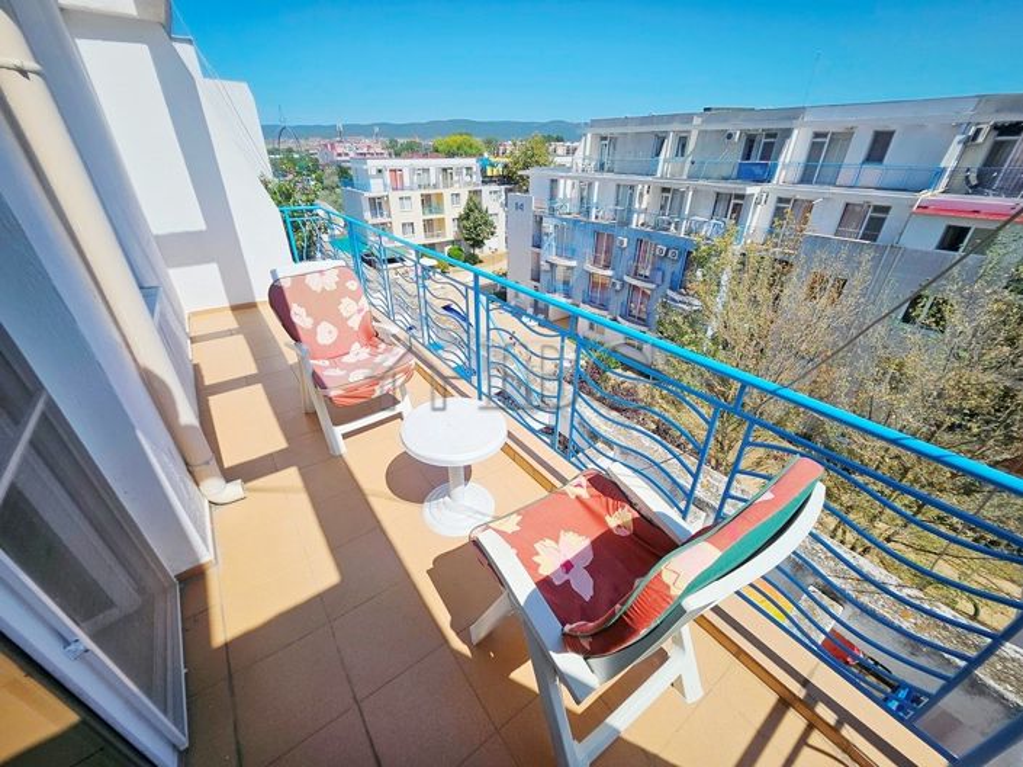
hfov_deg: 106.2
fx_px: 384
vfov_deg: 89.9
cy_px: 384
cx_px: 512
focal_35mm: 13
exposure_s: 1/1995
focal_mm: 1.7
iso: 32
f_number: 2.2
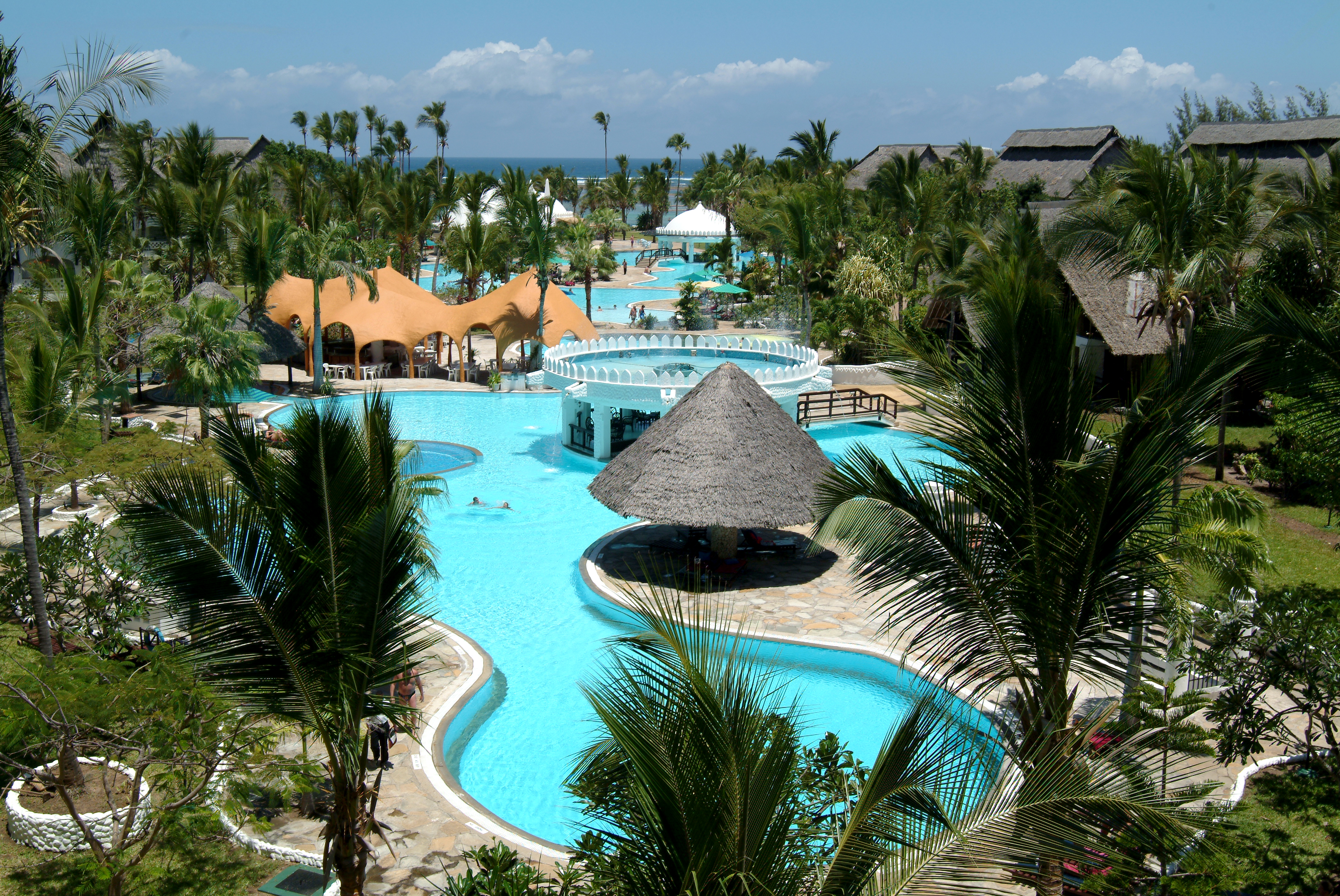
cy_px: 448
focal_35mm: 36
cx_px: 670
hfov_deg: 53.1
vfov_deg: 37.0
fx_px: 1341
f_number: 9.5
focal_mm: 24
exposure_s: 1/350
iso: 100
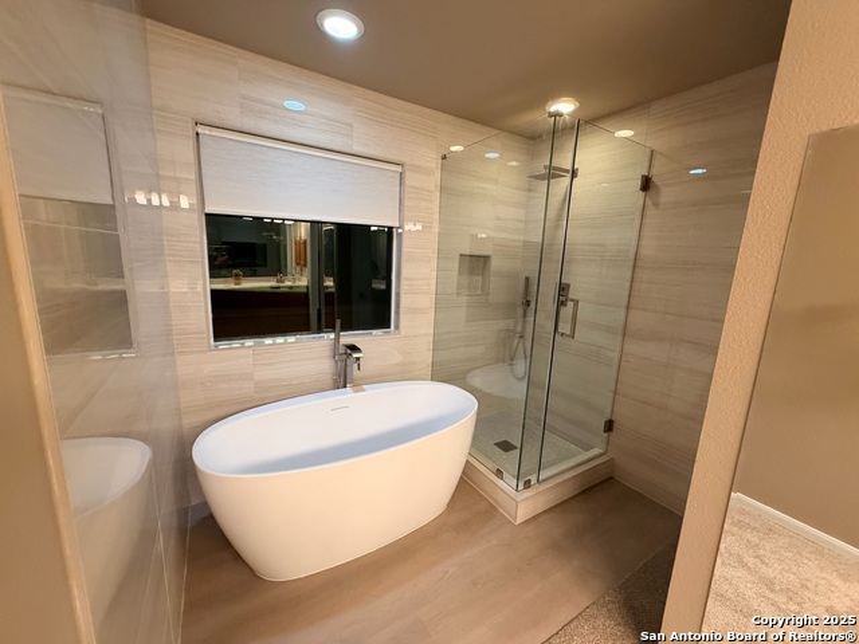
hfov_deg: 102.1
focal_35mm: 14
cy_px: 322
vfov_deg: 85.7
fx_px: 347
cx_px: 430
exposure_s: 1/60
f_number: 2.2
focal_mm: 2.22
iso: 400
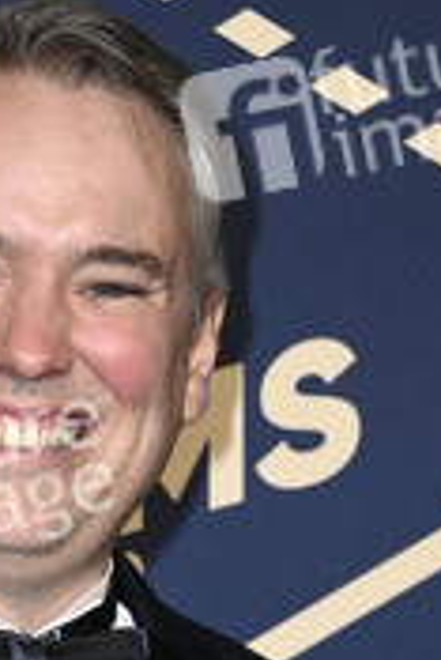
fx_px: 3557
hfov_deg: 7.1
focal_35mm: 194
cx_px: 30
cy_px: 679
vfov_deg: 10.5
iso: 500
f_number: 5.6
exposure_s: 1/250
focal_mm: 85
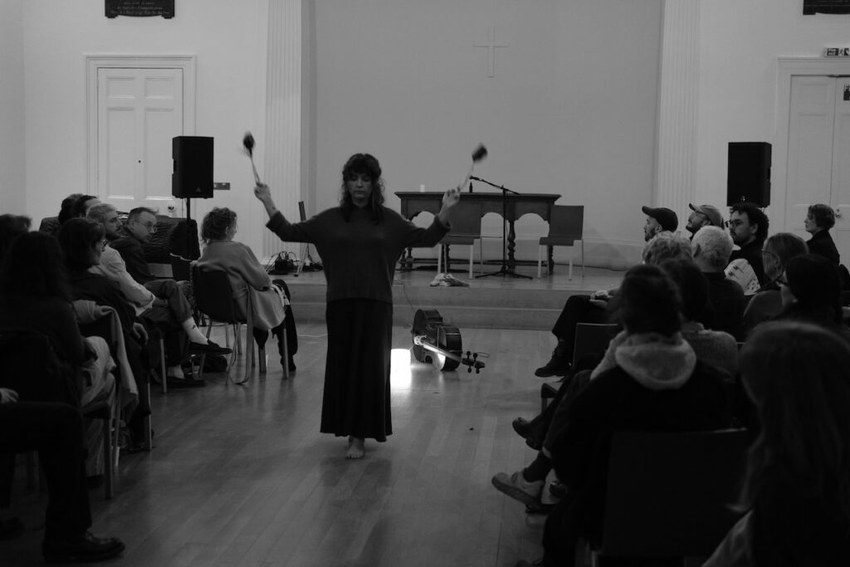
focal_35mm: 53
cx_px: 425
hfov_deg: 37.5
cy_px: 284
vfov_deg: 25.5
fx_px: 1251
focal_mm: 35
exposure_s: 1/60
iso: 2000
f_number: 2
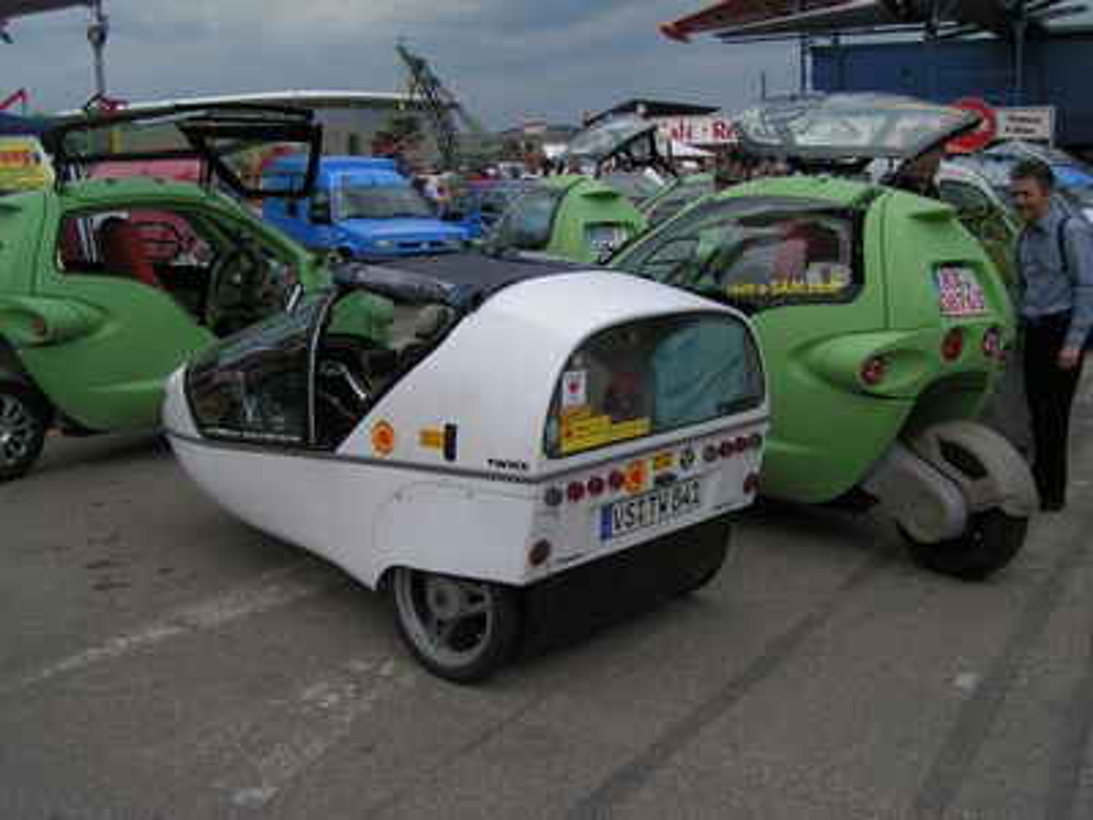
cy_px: 410
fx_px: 1200
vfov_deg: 37.7
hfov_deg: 49.0
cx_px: 546
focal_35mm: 38
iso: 50
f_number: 2.8
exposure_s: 1/1000
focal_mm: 5.8
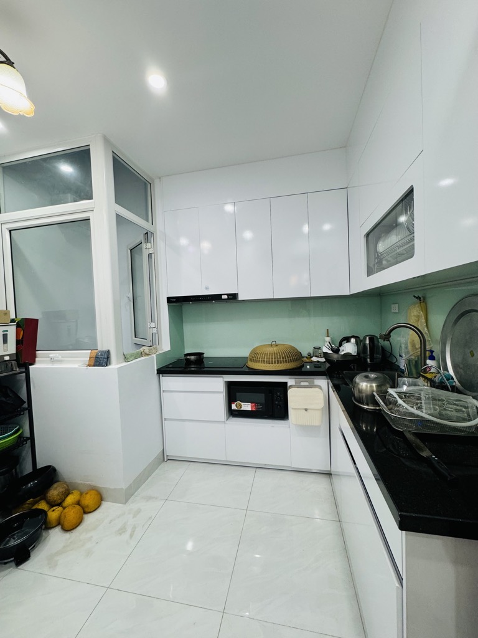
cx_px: 239
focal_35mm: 14
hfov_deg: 85.7
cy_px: 319
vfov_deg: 102.1
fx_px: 258
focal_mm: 2.22
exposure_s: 1/100
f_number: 2.2
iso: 160
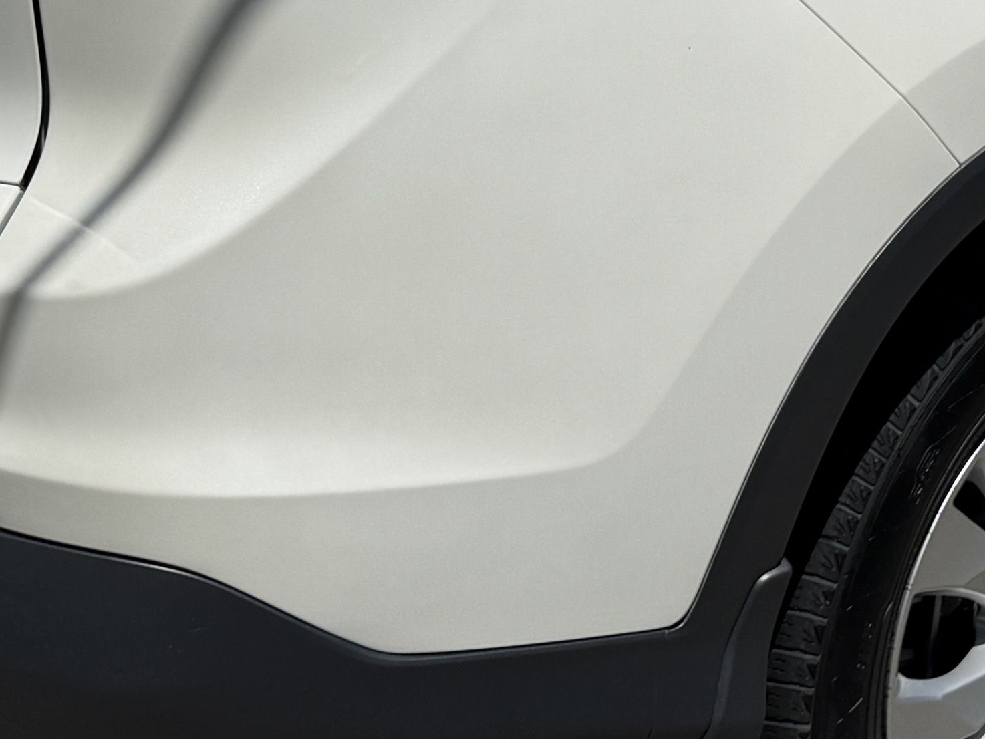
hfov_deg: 20.9
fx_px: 2647
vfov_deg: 15.6
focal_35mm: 93
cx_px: 731
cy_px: 22
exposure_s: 1/10309
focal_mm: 6.76
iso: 80
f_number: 1.78
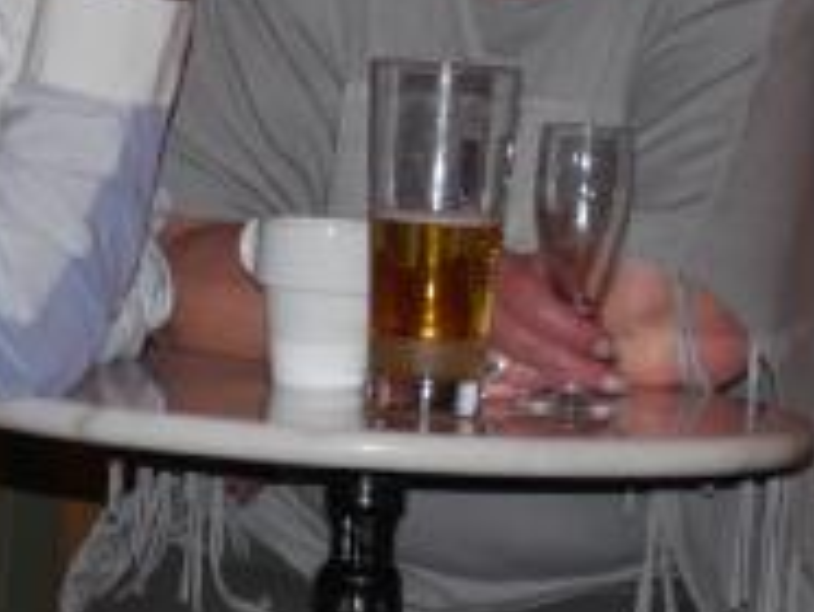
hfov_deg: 6.4
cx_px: 486
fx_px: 7276
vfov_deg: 4.8
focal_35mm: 309
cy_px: -52
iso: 800
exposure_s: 1/50
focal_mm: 48
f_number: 5.5
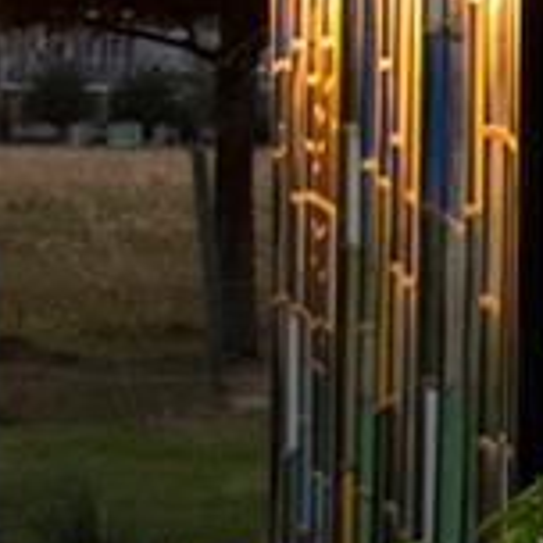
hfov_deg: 4.5
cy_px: 146
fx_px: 6194
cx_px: 2479
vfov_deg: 5.0
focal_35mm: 349
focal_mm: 26
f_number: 5.6
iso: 100
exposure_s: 1/125
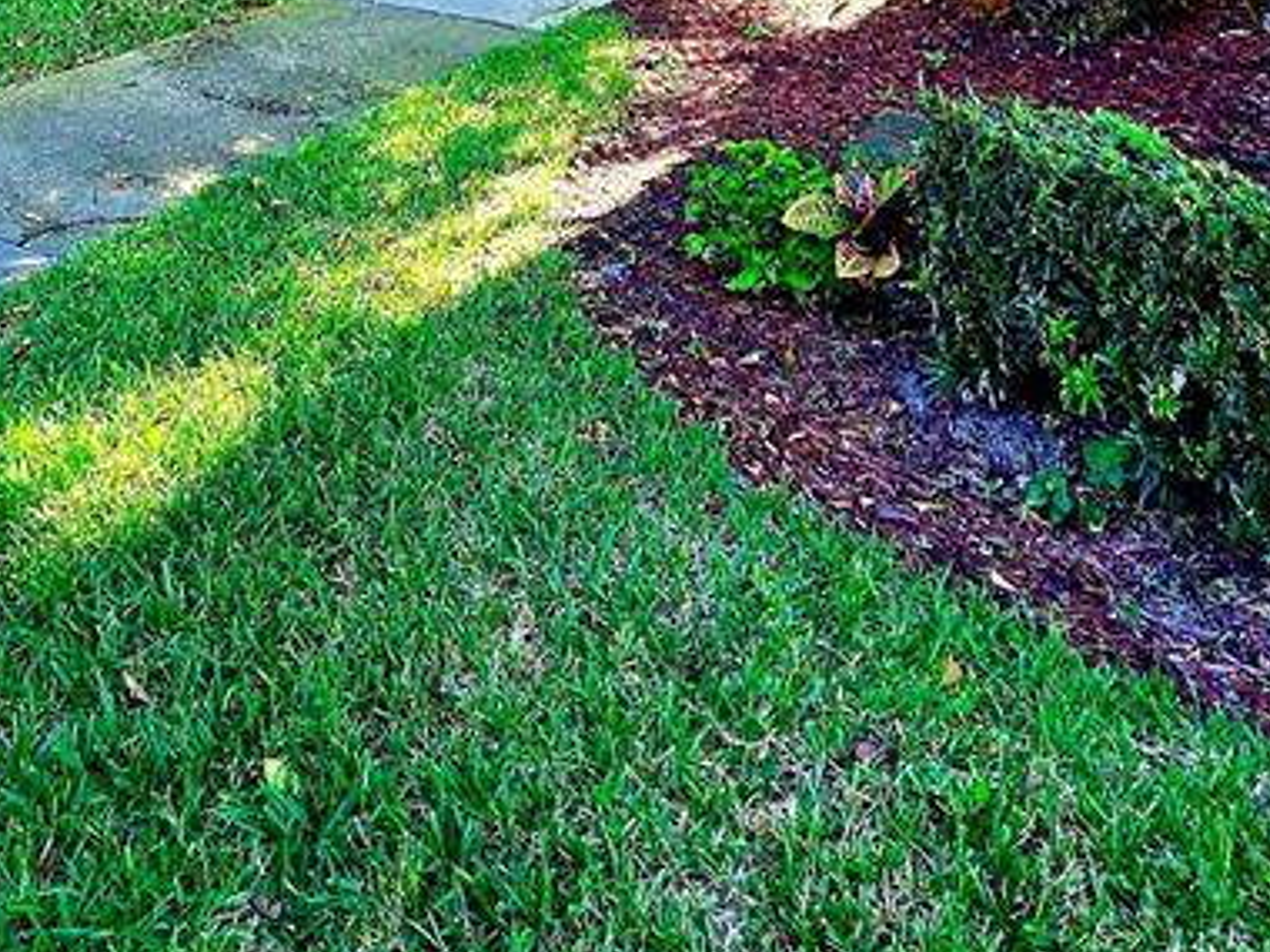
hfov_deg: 51.7
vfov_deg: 31.3
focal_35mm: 35
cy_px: -294
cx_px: 434
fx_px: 1284
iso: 50
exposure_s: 1/179
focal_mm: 2.2
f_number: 2.2
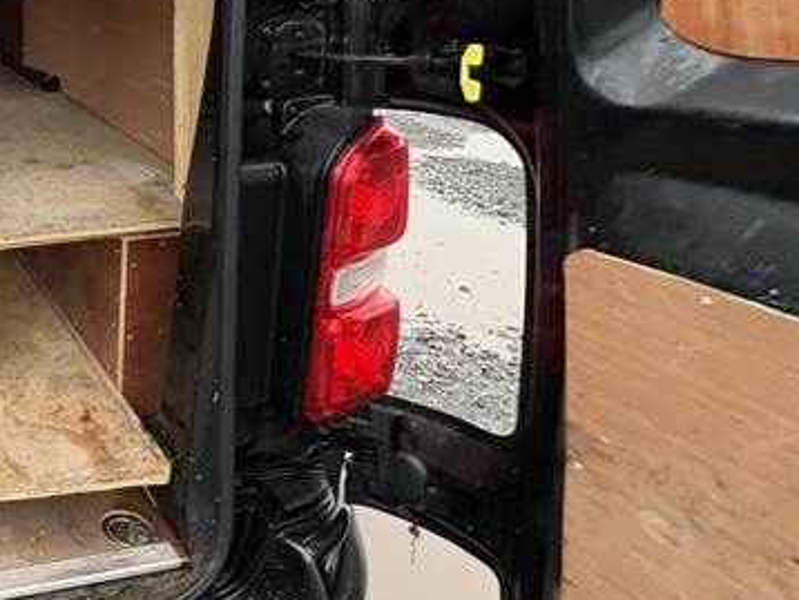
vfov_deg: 39.3
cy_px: 127
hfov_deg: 37.9
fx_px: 808
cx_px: -181
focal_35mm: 35
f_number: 2.2
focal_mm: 2.22
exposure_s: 1/99
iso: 125
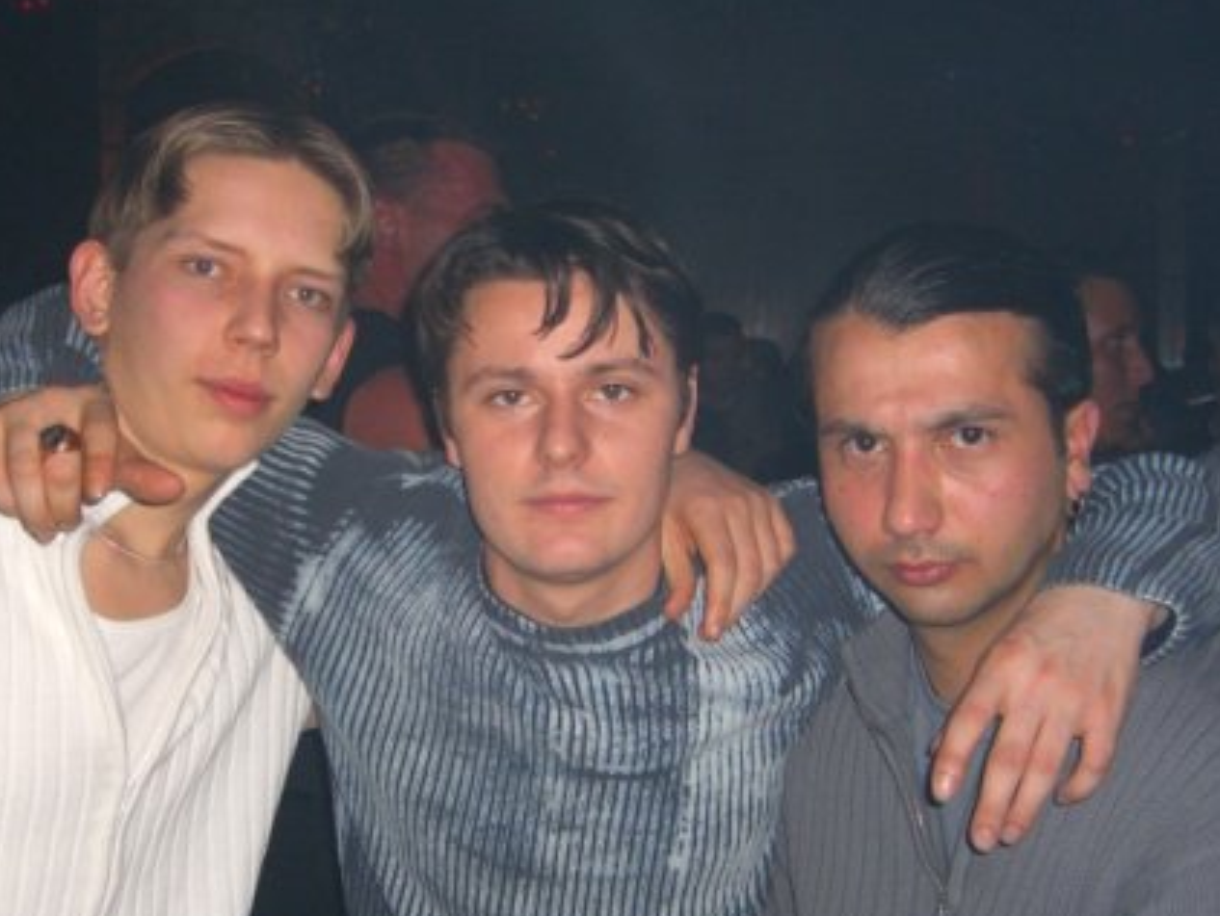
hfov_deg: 35.4
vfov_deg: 26.9
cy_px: 592
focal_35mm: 54
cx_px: 480
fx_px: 1904
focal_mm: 7.9
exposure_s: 1/60
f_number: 2.8
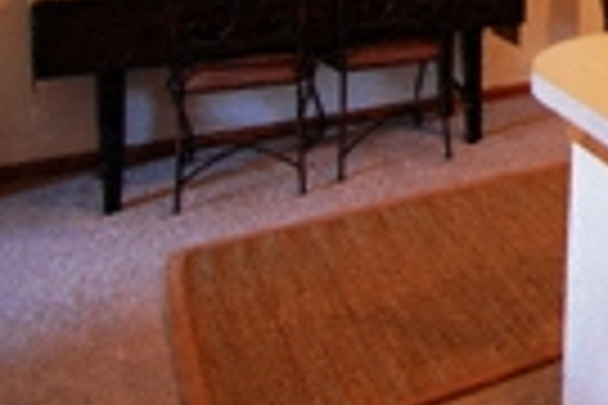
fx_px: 844
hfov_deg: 27.5
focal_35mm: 50
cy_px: -108
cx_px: 907
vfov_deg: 24.0
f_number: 3.5
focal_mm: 10
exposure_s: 1/30
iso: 640
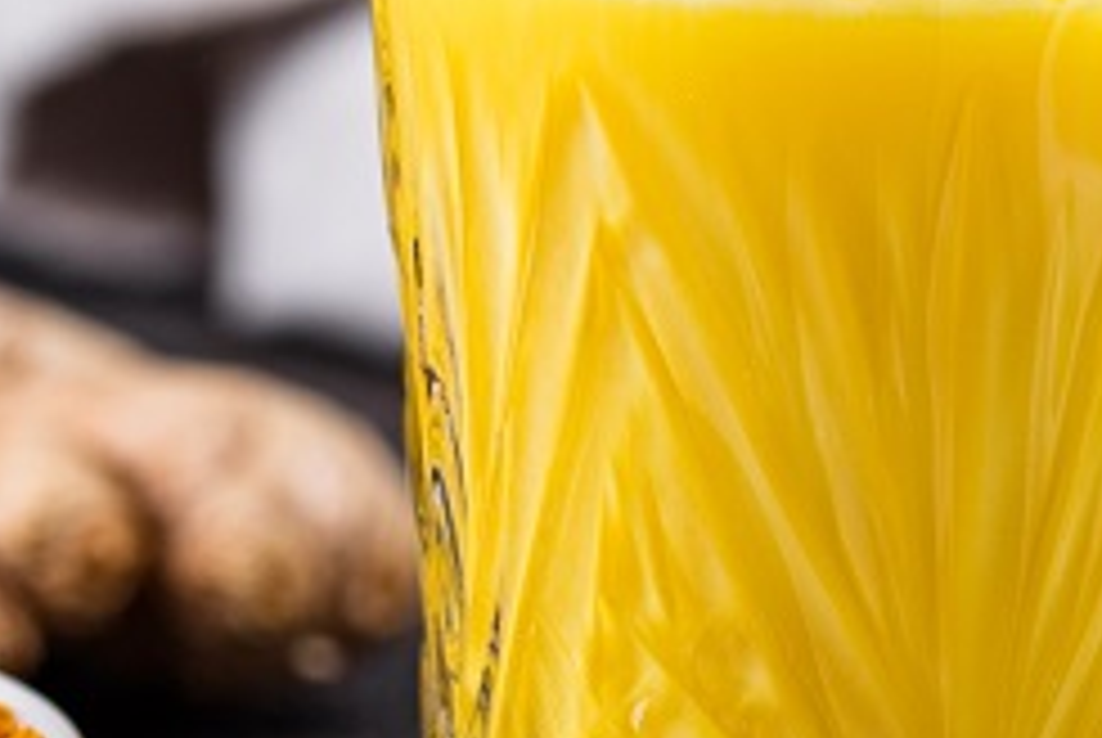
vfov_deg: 3.2
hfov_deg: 4.8
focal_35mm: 428
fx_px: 13117
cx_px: 904
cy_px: 313
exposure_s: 1/100
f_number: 9
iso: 100
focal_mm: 105
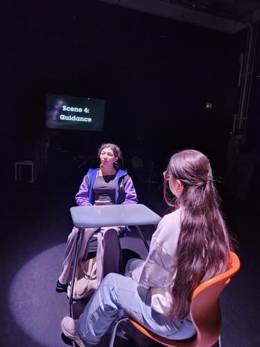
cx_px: 130
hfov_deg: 58.9
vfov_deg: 73.9
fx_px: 230
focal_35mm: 23
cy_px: 174
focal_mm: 5.4
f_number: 1.8
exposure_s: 1/120
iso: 400
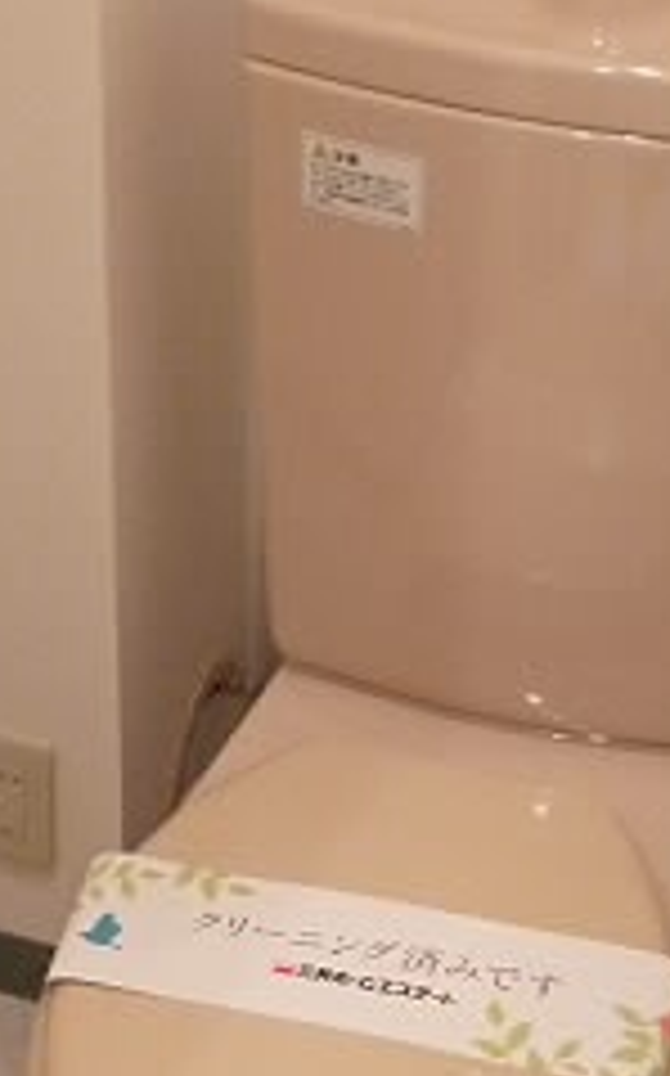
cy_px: 583
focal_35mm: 87
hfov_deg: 15.0
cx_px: 292
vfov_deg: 23.8
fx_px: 2546
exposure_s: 1/50
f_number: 3.1
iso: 400
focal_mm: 5
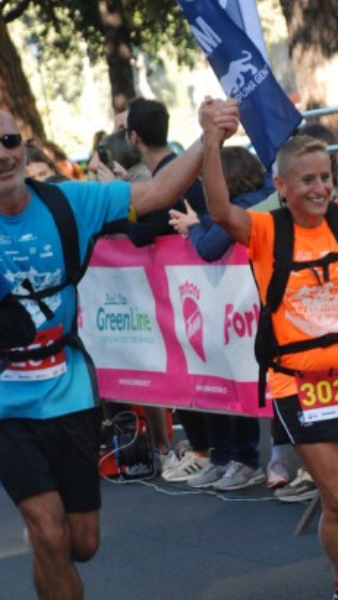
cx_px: 270
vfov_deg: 12.4
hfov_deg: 7.0
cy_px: 376
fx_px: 2749
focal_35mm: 173
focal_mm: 75
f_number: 5.6
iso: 1000
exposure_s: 1/200
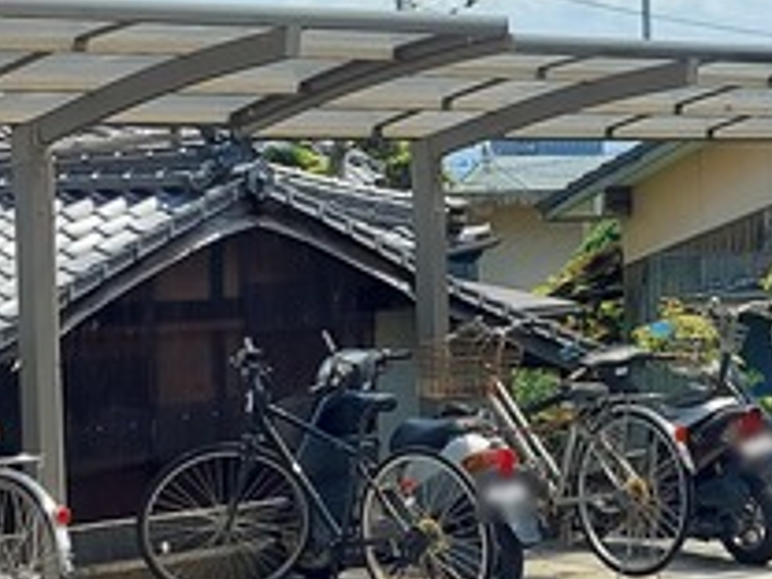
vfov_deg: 13.3
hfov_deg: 17.4
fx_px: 2476
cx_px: 735
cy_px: 271
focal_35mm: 111
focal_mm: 5.23
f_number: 1.8
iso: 25
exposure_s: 1/549
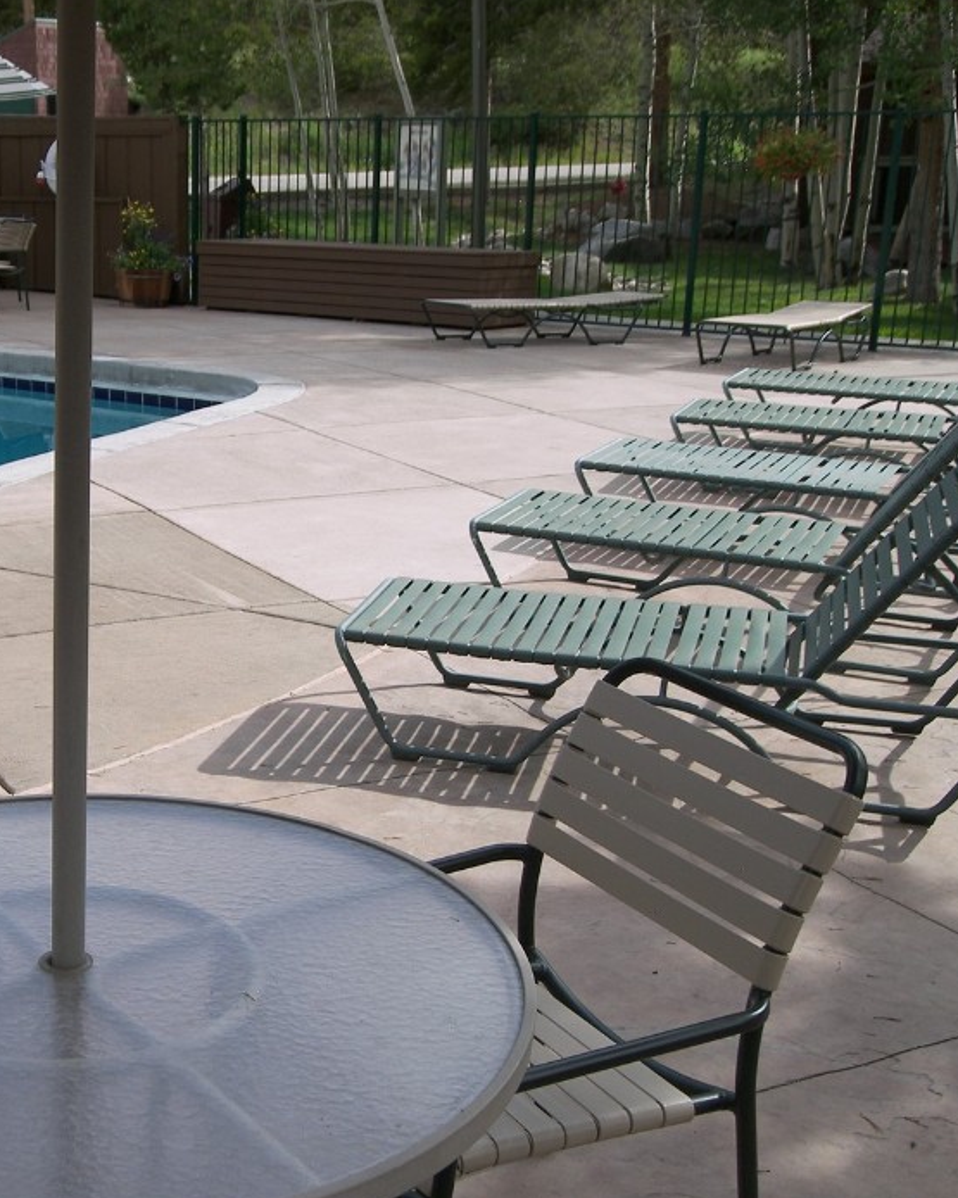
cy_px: 642
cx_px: 128
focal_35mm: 49
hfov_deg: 29.8
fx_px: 1737
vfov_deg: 38.0
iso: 50
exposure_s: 1/400
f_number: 3.2
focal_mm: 7.2
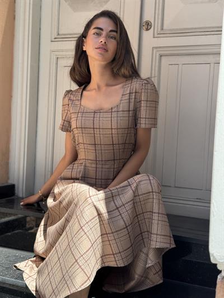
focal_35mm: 48
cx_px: 112
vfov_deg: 39.6
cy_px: 149
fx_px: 414
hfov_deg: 30.3
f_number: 1.78
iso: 64
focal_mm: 6.76
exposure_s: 1/553
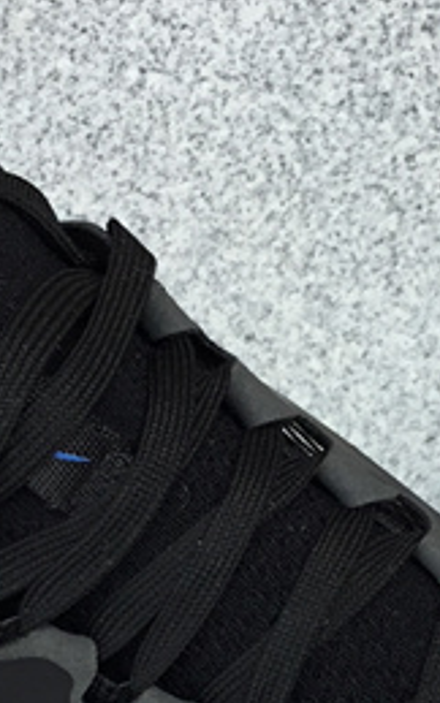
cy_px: 707
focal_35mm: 114
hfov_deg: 11.5
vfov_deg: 17.8
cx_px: 334
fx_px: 2186
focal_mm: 3.3
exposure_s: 1/314
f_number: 2.4
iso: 25
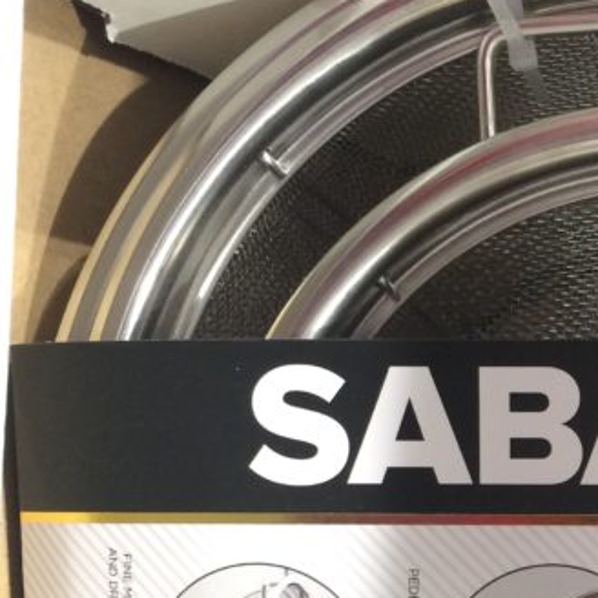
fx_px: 1564
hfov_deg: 20.4
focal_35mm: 80
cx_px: 698
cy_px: 576
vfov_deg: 21.0
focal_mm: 4.15
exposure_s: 1/33
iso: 160
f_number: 2.2
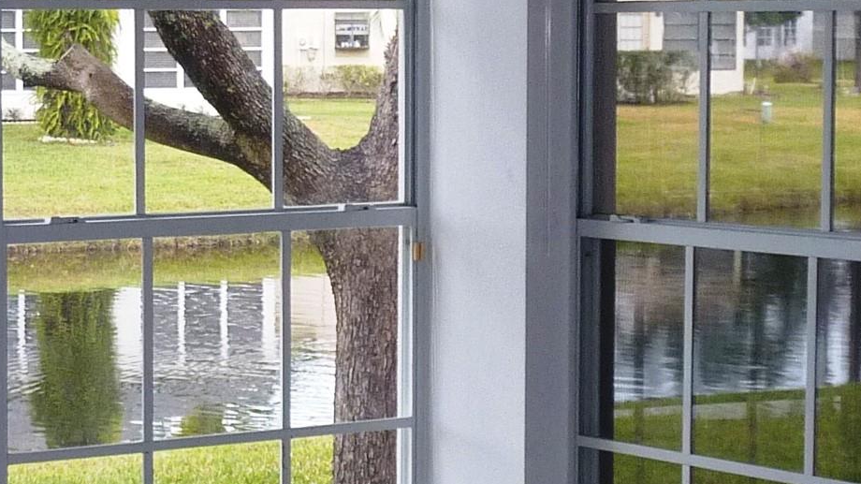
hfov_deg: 16.8
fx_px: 2899
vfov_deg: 9.5
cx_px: 201
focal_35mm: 127
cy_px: 273
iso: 160
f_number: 3.6
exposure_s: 1/30
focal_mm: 6.1
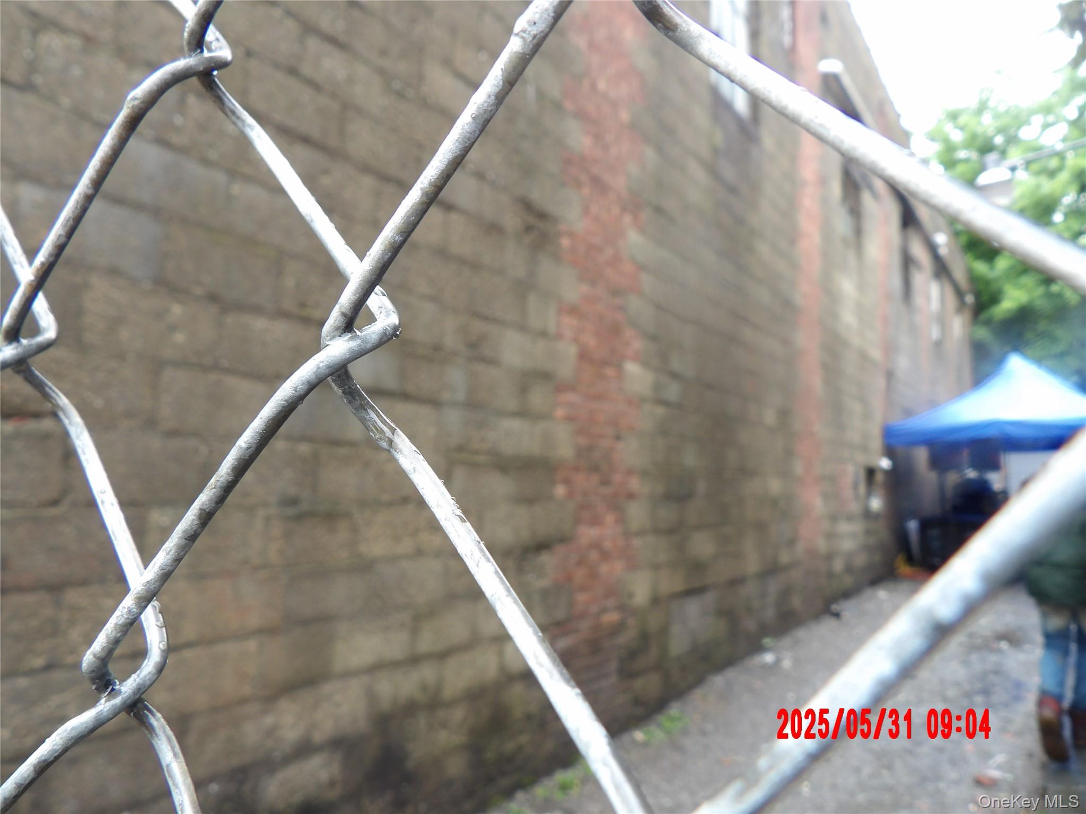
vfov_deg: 56.8
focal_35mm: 24
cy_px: 407
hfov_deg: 71.6
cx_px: 543
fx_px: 753
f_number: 3.2
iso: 102
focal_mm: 4.3
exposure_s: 1/33
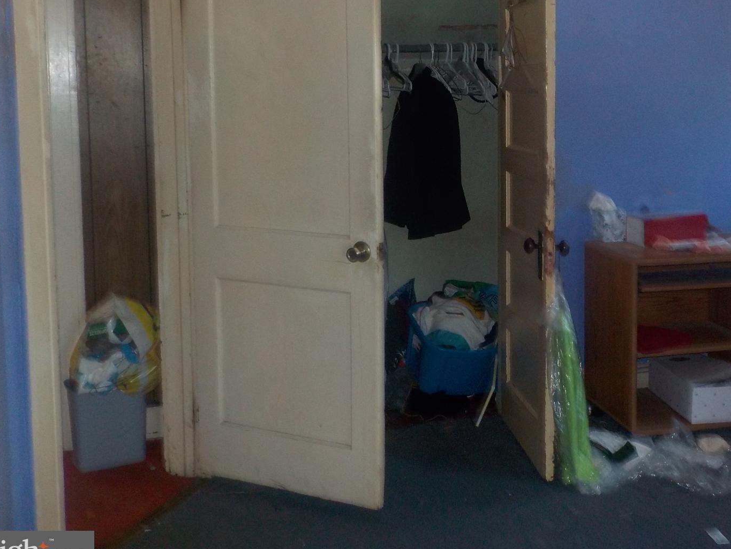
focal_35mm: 45
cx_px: 509
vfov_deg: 31.8
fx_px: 950
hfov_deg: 41.3
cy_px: 163
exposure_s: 1/30
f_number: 3.3
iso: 200
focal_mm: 4.1
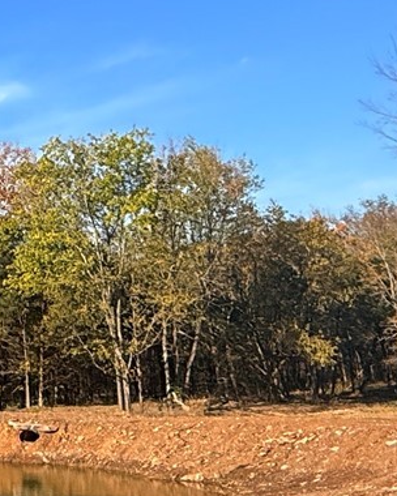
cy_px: 197
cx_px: -243
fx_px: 1013
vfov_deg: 27.5
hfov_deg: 18.8
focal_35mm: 69
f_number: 2.2
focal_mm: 2.22
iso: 50
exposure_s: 1/1656
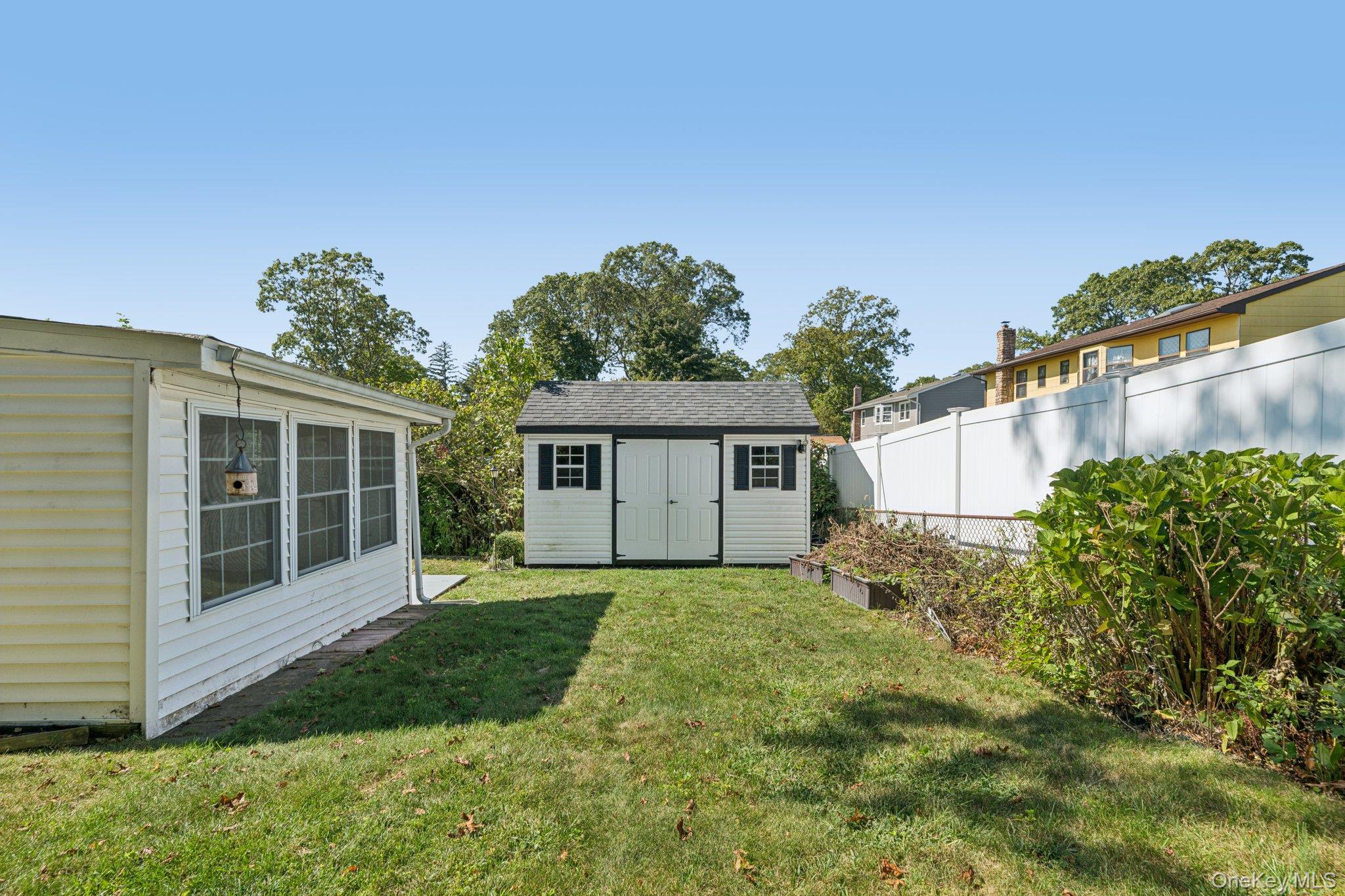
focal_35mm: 17
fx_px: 635
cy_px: 448
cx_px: 672
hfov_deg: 93.3
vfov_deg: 70.4
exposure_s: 1/320
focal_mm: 17
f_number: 8
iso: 160
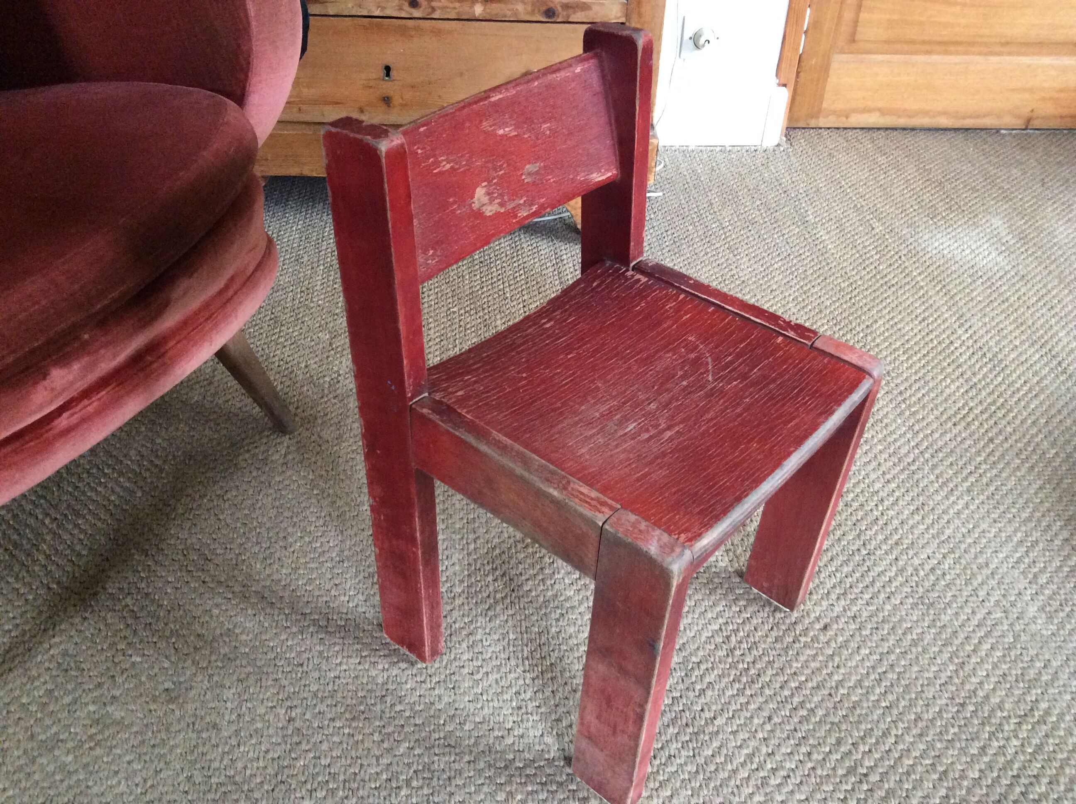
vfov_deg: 44.1
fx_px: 993
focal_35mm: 32
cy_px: 402
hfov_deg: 56.9
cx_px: 538
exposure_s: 1/20
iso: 250
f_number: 2.4
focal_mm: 3.3
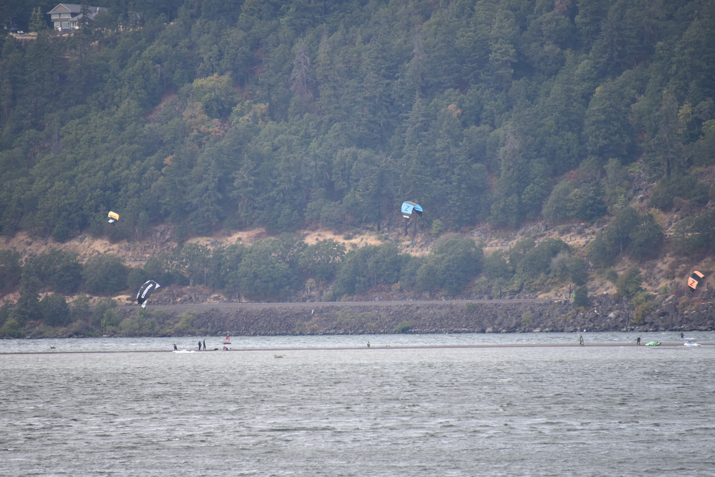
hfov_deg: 6.9
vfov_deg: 4.6
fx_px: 5959
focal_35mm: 300
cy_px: 238
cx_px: 358
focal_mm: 300
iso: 450
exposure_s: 1/640
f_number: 5.6
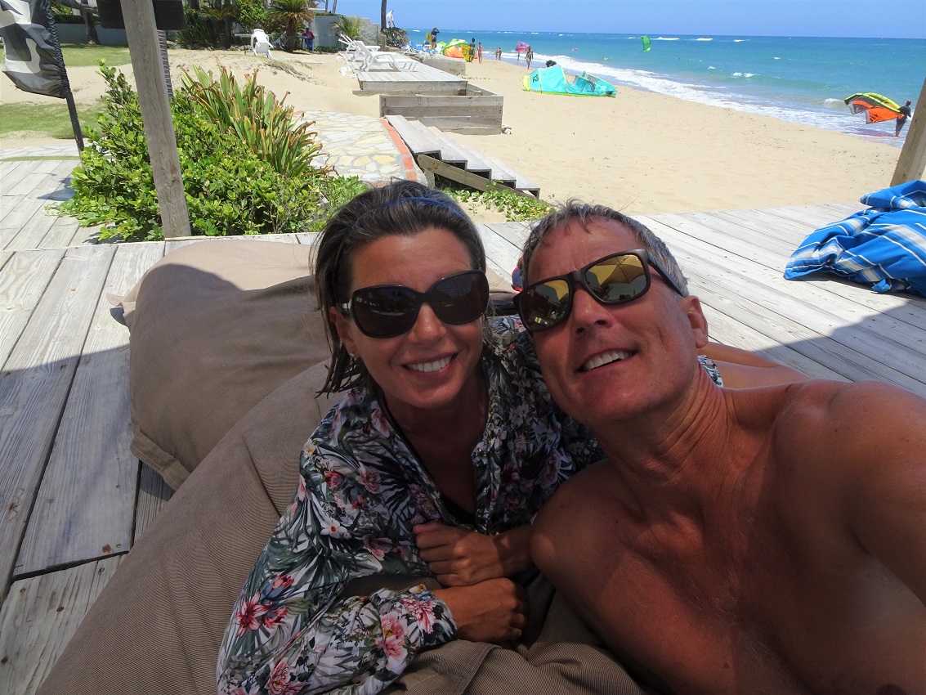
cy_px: 348
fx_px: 642
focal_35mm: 24
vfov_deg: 56.8
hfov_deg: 71.6
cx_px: 463
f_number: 3.5
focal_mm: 4.1
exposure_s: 1/1000
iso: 80
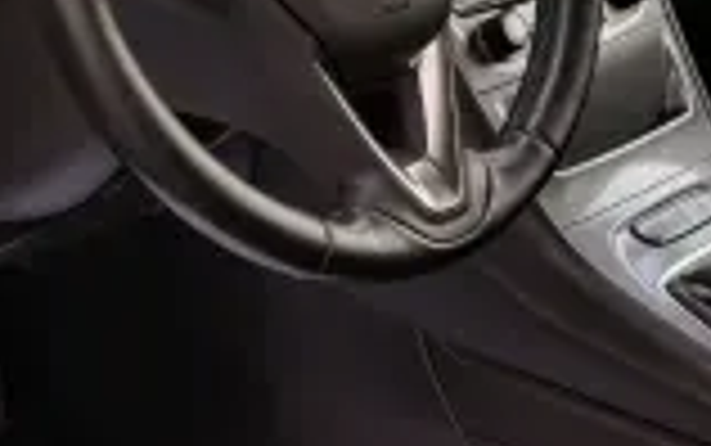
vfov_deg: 11.0
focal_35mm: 116
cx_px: 230
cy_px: -144
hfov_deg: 17.9
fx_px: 2249
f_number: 1.78
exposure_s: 1/147
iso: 50
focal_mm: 6.76
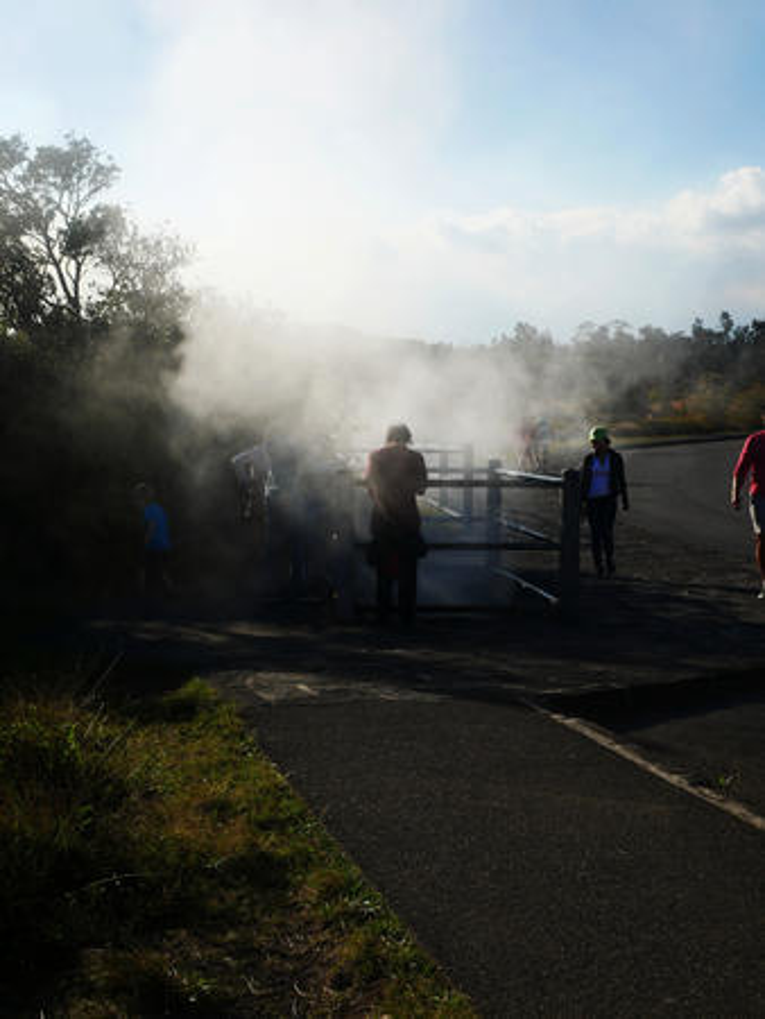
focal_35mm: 52
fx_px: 1531
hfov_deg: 28.1
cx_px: 382
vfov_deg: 36.8
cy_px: 510
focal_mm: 26
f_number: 8
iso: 200
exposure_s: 1/800
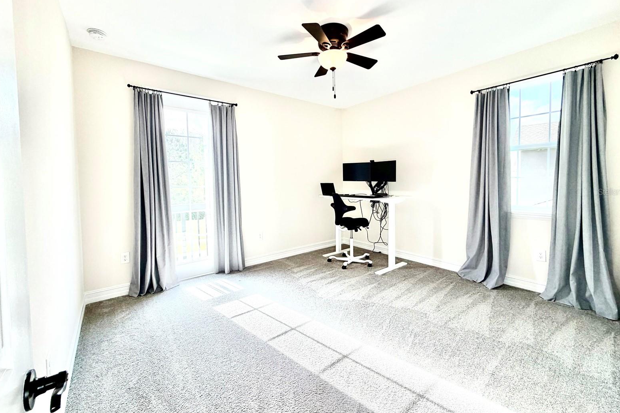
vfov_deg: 77.2
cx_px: 317
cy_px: 192
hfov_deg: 100.4
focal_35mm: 15
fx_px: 258
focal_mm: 2.22
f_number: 2.2
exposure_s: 1/155
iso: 50
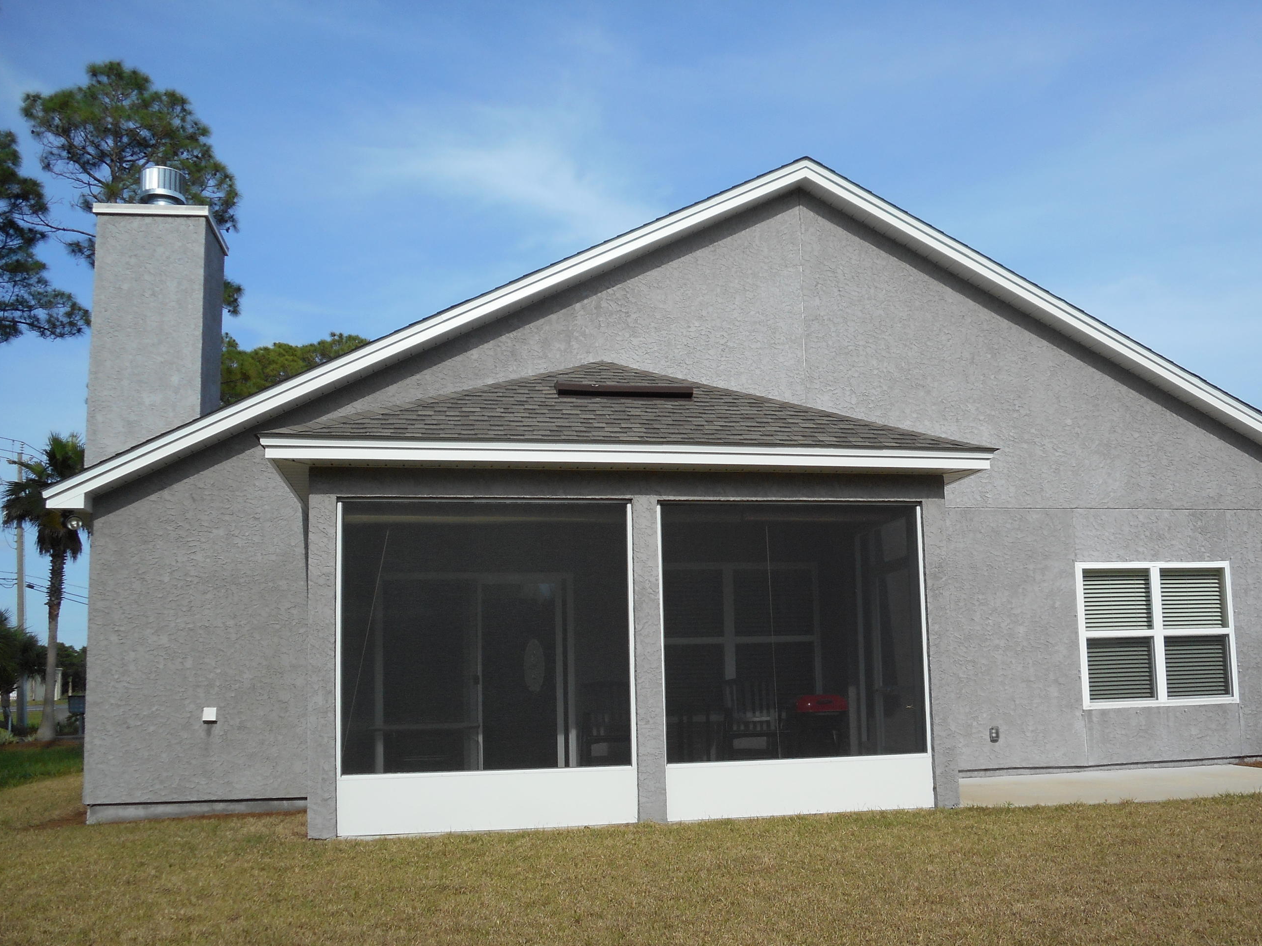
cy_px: 554
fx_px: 1239
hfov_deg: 53.9
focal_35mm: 34
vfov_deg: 41.6
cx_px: 695
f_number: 4
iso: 80
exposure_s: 1/800
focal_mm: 5.2
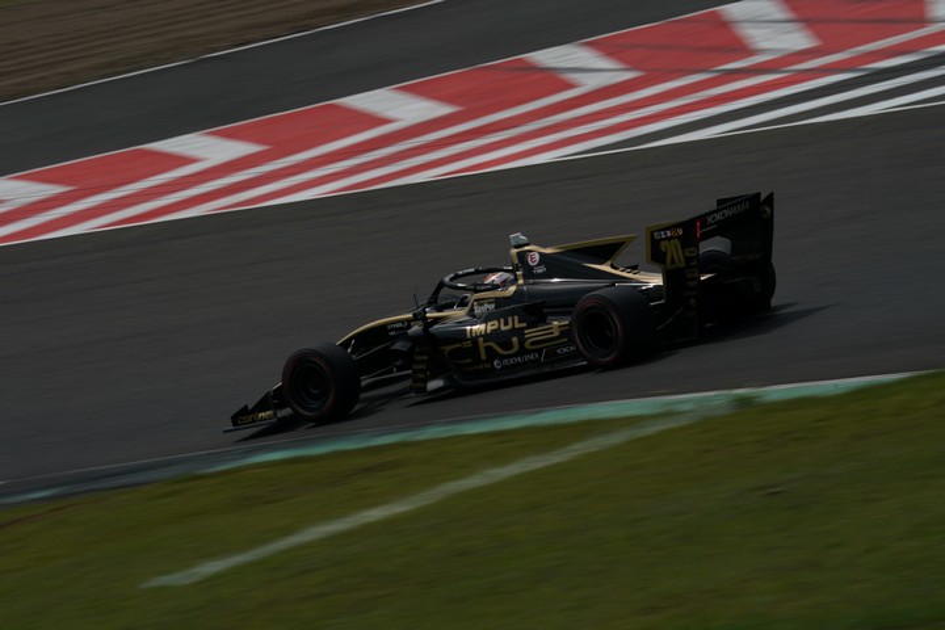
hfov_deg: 3.5
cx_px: 472
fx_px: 15434
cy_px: 315
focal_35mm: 588
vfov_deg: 2.3
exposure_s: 1/250
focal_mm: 588
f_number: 20
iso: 200
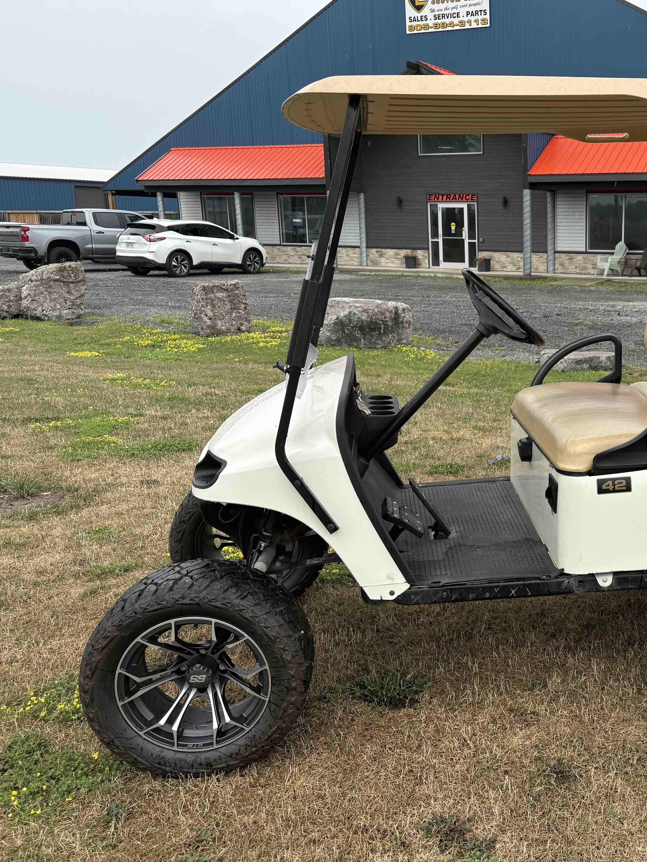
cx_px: 572
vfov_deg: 52.6
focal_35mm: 35
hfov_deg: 38.2
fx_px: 872
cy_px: 430
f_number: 1.6
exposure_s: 1/810
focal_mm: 5.96
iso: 50
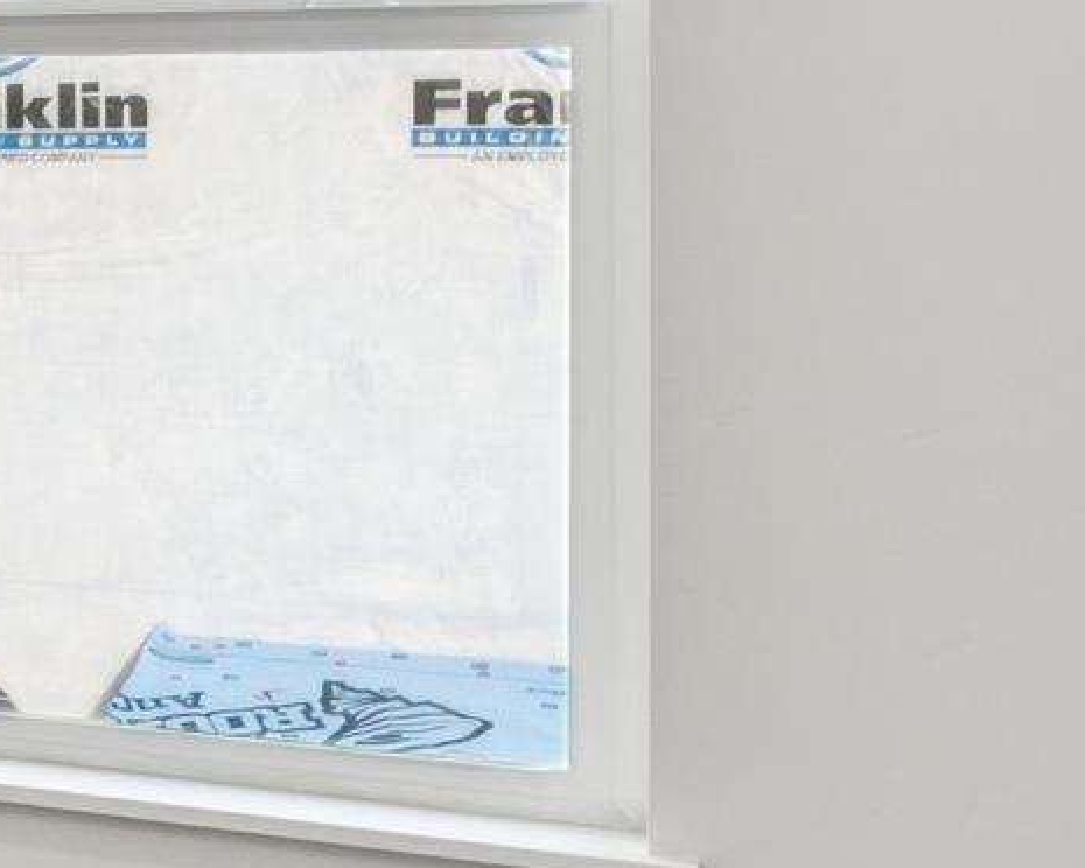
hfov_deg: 12.7
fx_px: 3146
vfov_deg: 15.6
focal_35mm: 98
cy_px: 168
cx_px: -1822
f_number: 13
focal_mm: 15.8
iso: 400
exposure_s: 1/30
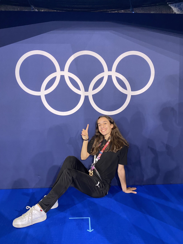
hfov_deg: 53.1
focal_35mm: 26
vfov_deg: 67.3
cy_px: 122
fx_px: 183
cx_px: 92
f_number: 1.8
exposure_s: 1/50
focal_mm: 4.25
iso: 320
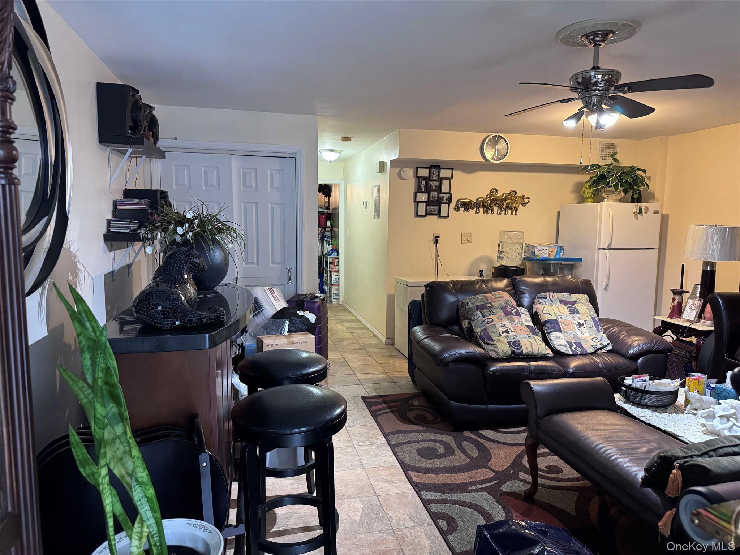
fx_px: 513
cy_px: 278
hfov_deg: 71.6
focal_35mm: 24
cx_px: 370
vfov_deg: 56.8
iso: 500
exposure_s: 1/60
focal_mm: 6.76
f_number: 1.78
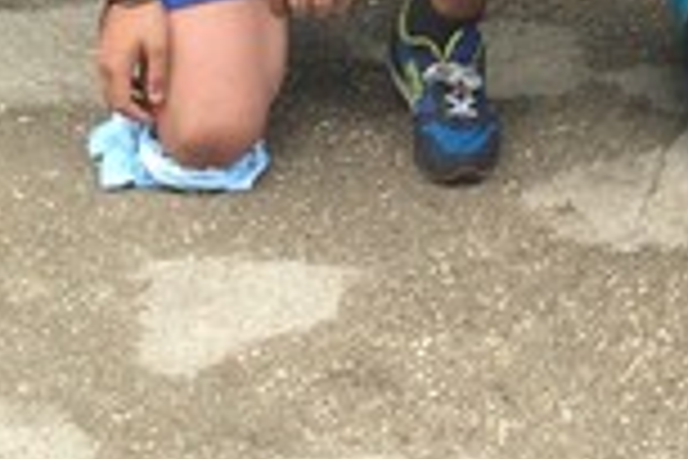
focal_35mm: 158
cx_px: 1133
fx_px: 3019
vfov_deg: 8.2
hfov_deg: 12.2
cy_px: -531
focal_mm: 4.15
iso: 32
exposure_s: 1/112
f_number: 2.2
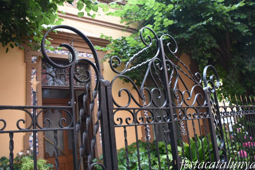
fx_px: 198
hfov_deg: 65.5
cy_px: 85
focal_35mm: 28
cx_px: 126
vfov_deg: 46.4
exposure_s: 1/125
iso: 640
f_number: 4.5
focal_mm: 18
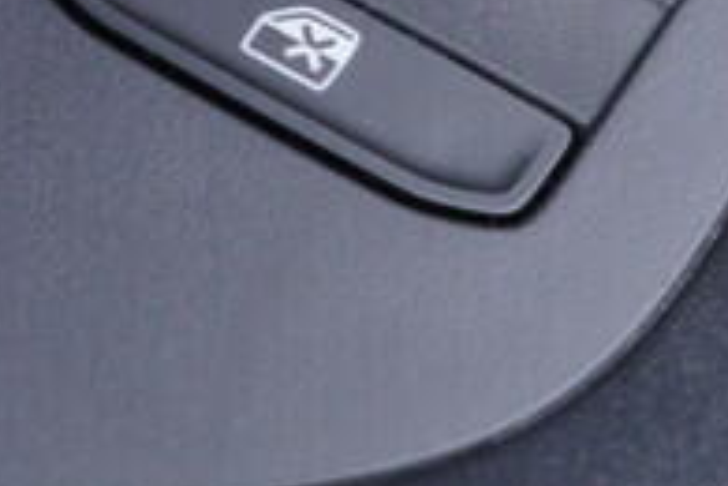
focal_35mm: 189
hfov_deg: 10.7
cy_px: -428
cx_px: 806
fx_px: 3822
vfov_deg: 7.1
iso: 160
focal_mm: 24
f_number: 2.8
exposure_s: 1/40
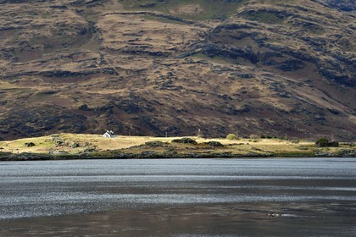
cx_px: 178
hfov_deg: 11.7
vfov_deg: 7.8
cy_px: 118
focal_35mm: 175
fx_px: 1730
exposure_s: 1/250
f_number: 9
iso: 200
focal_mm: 175
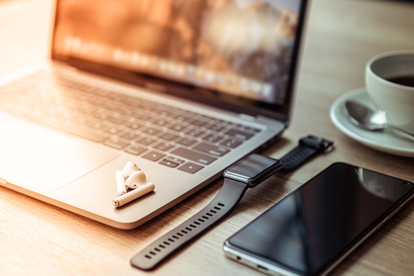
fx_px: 805
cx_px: 207
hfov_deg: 28.8
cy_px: 138
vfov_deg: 19.5
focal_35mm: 70
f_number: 2.8
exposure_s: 1/200
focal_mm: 70
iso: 100
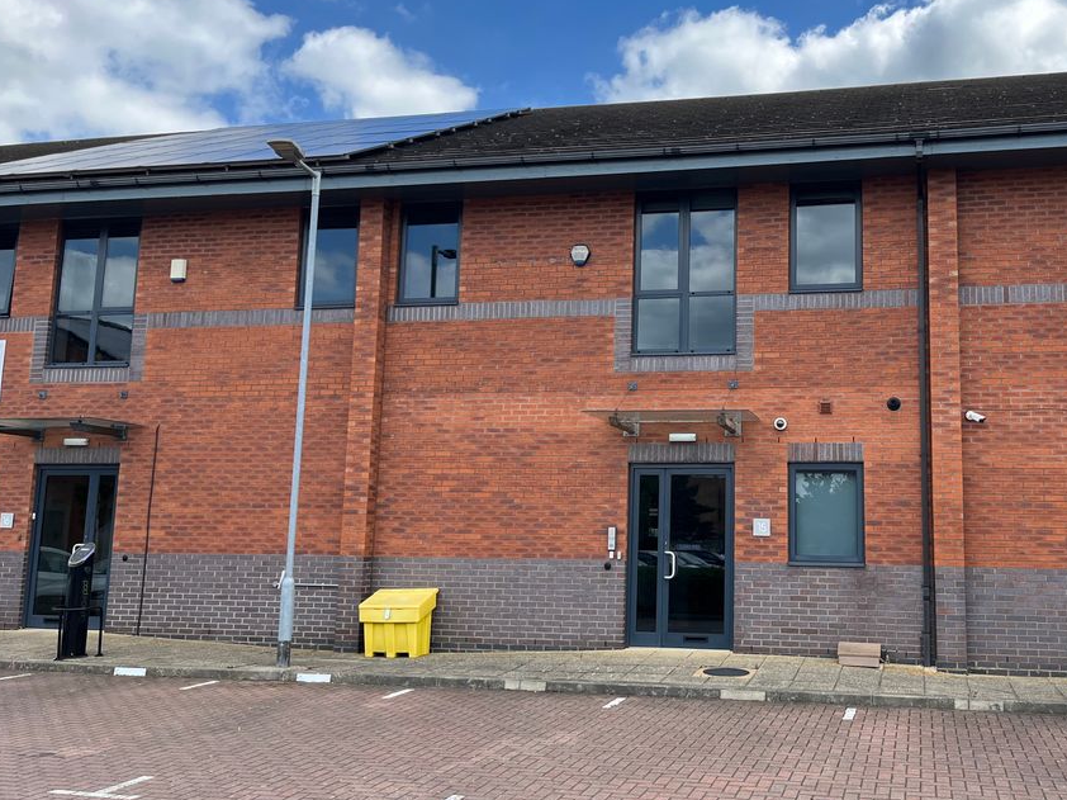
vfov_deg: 40.7
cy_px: 383
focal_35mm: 35
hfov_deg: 51.9
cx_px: 686
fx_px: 1079
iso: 50
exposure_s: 1/1279
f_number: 1.6
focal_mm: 5.1
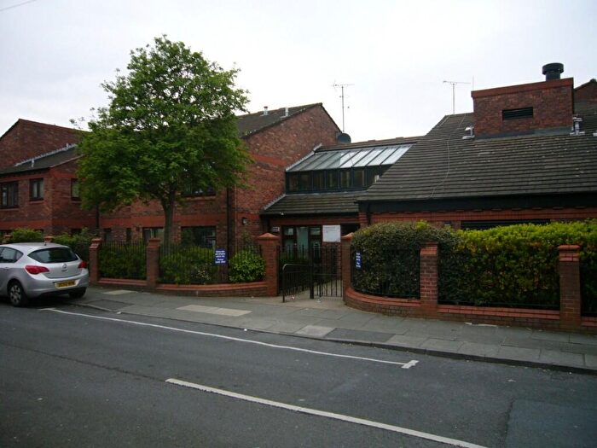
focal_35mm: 28
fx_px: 483
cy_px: 224
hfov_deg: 63.4
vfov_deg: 49.7
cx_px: 298
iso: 80
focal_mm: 4.6
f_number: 2.8
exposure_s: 1/250
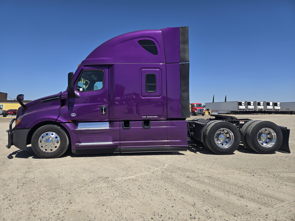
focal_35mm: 23
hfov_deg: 73.9
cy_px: 110
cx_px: 148
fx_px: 196
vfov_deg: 58.9
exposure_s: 1/2600
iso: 25
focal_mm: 5.4
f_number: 1.8
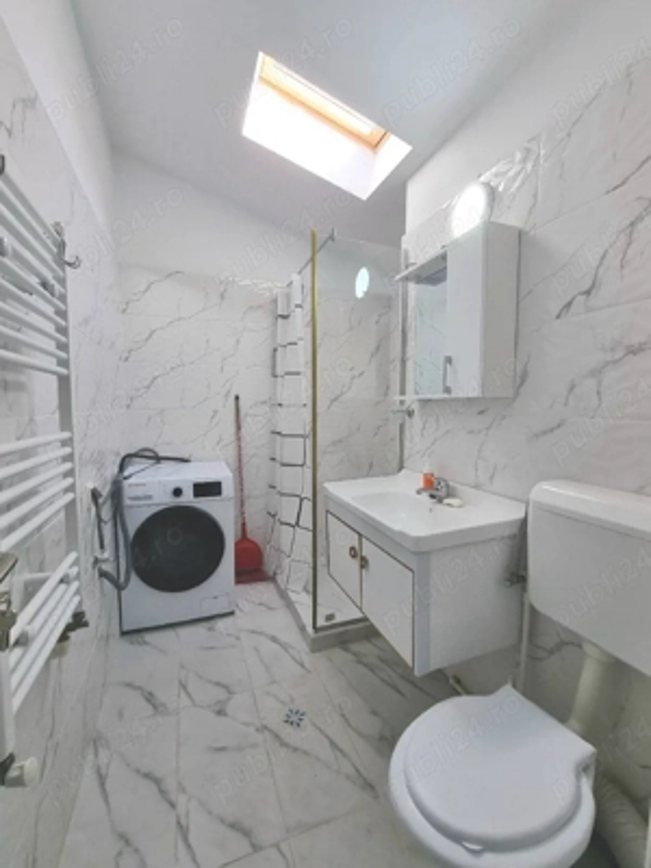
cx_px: 326
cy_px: 434
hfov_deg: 89.9
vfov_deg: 106.2
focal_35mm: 13
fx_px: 326
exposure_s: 1/147
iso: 50
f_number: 2.2
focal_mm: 2.2
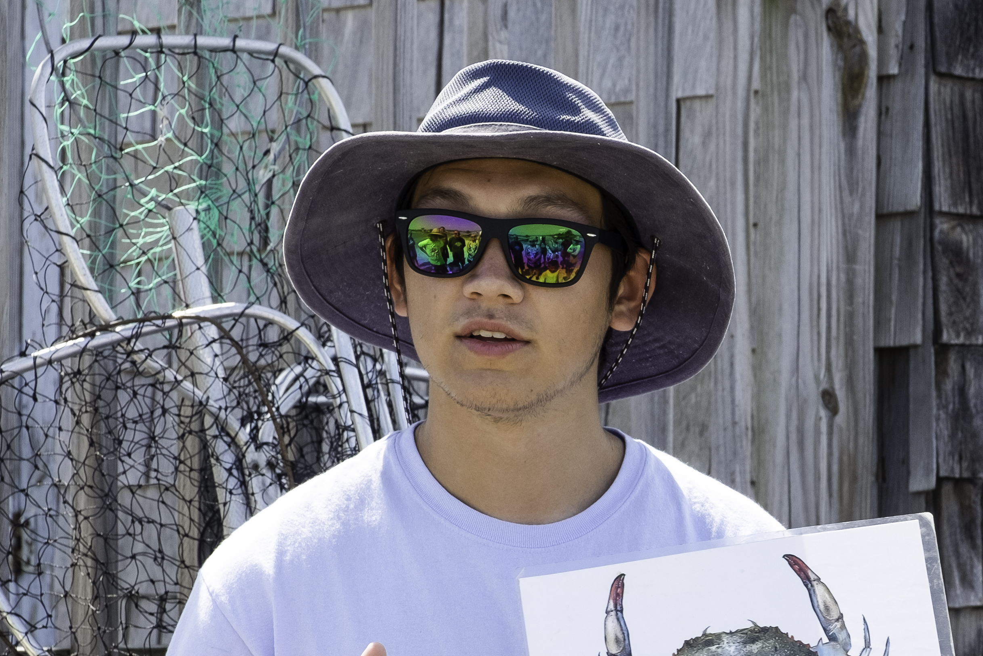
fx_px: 4014
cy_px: 627
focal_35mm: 147
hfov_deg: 13.9
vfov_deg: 9.3
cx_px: 757
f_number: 8
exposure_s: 1/200
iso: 200
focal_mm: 48.5
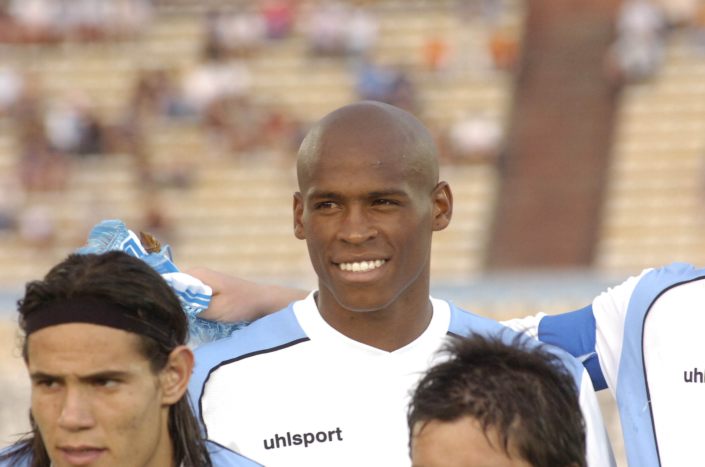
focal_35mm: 300
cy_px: 234
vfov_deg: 4.6
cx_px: 352
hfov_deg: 6.9
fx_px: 5863
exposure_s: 1/250
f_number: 5.6
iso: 1000
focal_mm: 200
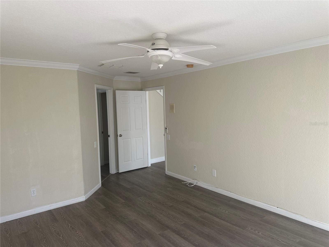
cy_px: 124
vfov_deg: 56.8
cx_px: 164
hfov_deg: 71.6
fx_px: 228
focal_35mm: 24
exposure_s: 1/144
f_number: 1.78
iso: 64
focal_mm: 6.86
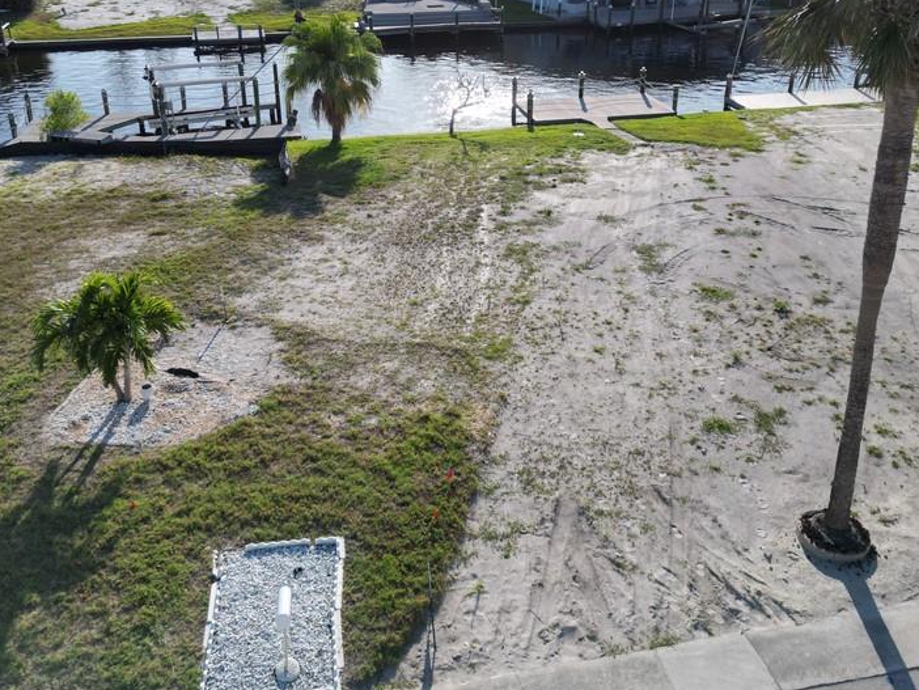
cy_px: 224
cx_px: 437
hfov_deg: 52.6
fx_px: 930
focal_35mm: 35
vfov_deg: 40.2
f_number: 1.7
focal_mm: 6.72
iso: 150
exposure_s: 1/5000
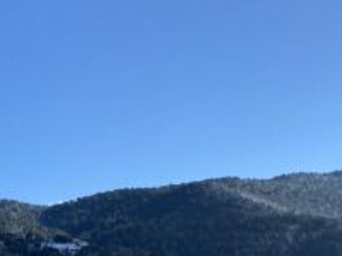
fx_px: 820
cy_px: 285
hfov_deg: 20.7
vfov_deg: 17.2
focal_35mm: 83
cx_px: -144
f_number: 1.8
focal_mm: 4.25
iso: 32
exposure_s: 1/2755
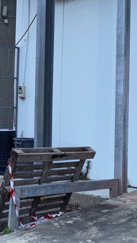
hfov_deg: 15.8
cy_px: 126
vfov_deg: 29.0
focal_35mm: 73
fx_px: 471
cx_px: -38
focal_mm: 4.25
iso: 125
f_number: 1.8
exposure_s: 1/63
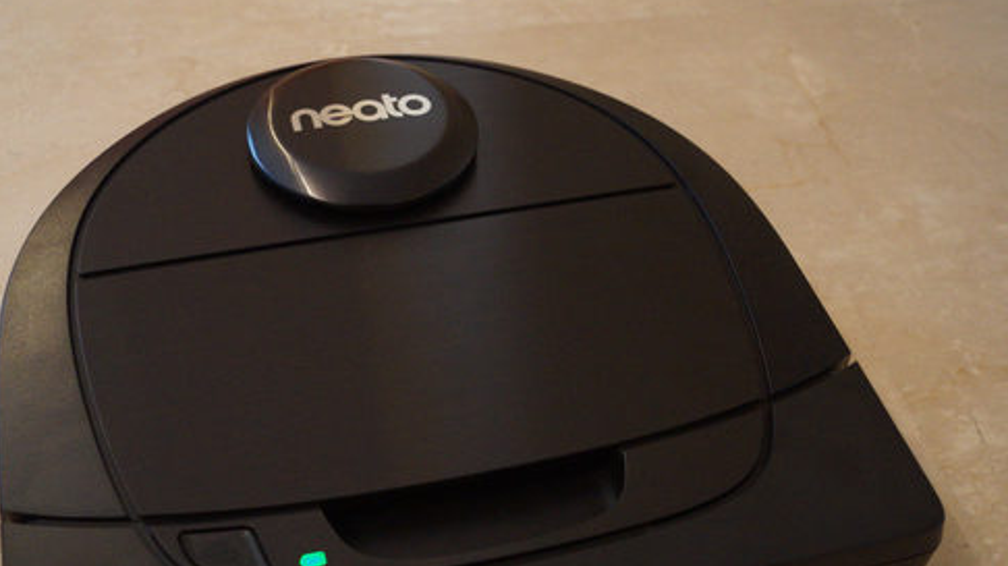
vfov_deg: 26.8
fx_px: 1176
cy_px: 409
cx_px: 452
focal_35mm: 44
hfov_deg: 46.3
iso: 1600
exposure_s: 1/40
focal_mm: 20
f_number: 3.5
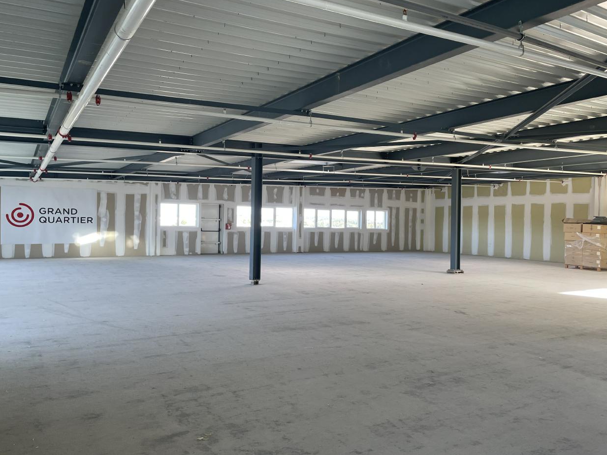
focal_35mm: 27
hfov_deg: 65.3
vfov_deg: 51.3
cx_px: 299
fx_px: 473
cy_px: 224
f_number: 1.6
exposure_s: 1/121
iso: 80
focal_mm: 4.2
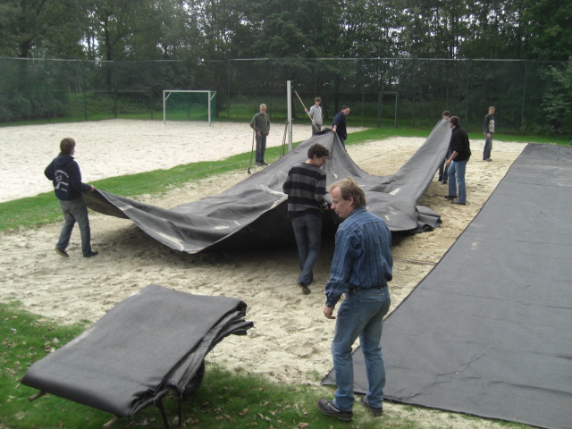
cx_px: 286
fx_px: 628
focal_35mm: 38
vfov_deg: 37.7
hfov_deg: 49.0
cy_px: 214
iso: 80
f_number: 2.8
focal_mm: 7.9
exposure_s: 1/125
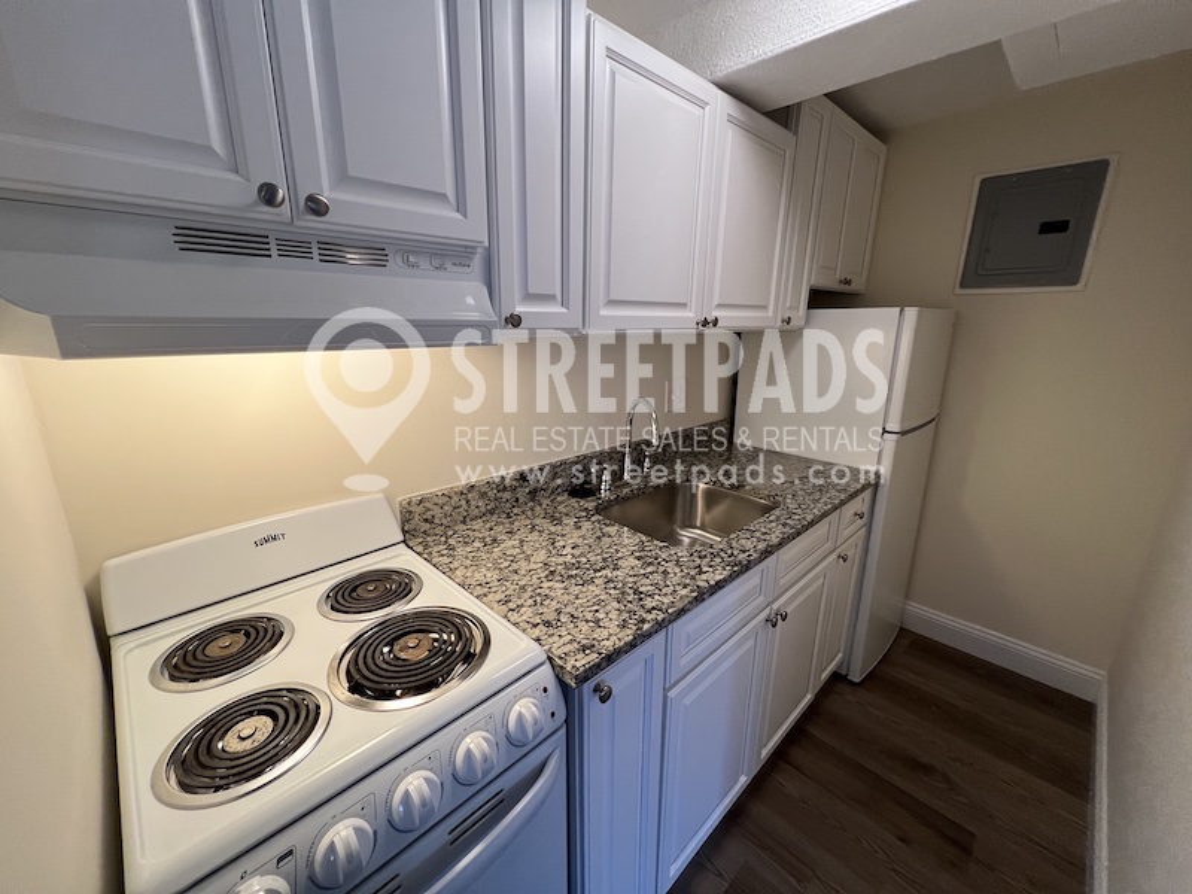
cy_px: 447
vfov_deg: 89.9
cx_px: 596
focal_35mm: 13
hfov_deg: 106.2
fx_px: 448
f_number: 1.8
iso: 250
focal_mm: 1.57
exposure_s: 1/120
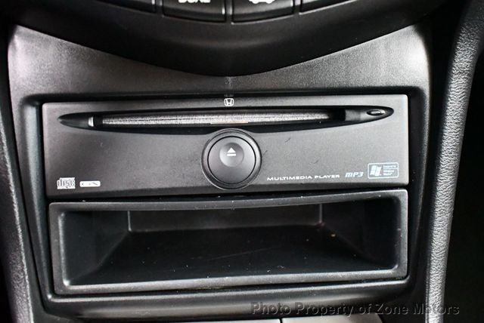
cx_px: 242
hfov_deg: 53.1
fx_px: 484
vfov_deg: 36.9
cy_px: 162
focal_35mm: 36
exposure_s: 1/60
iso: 12800
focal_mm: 18
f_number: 3.5
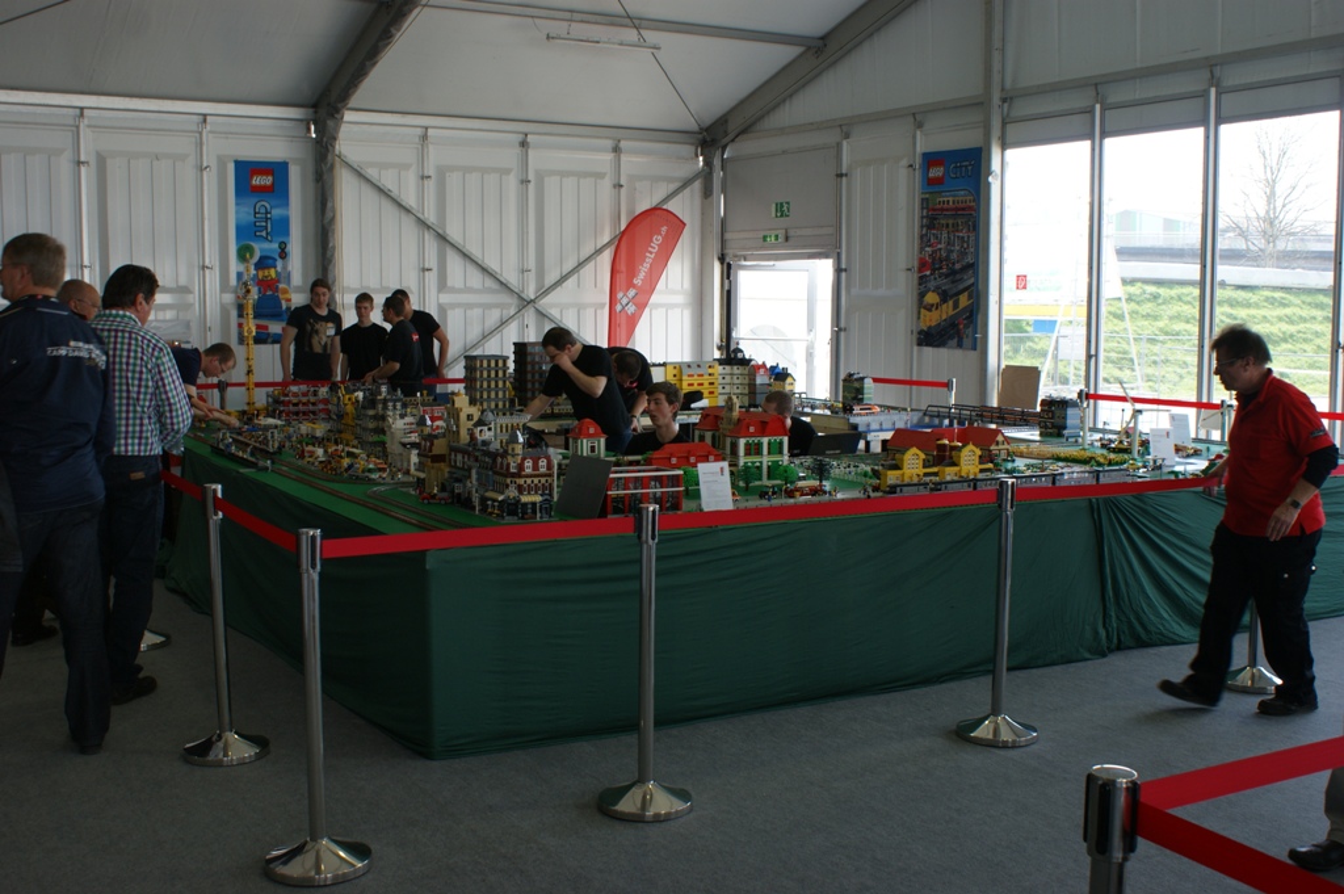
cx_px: 672
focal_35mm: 36
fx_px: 1343
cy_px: 447
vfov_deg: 36.8
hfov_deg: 53.2
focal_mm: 24
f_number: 6.3
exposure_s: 1/50
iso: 100
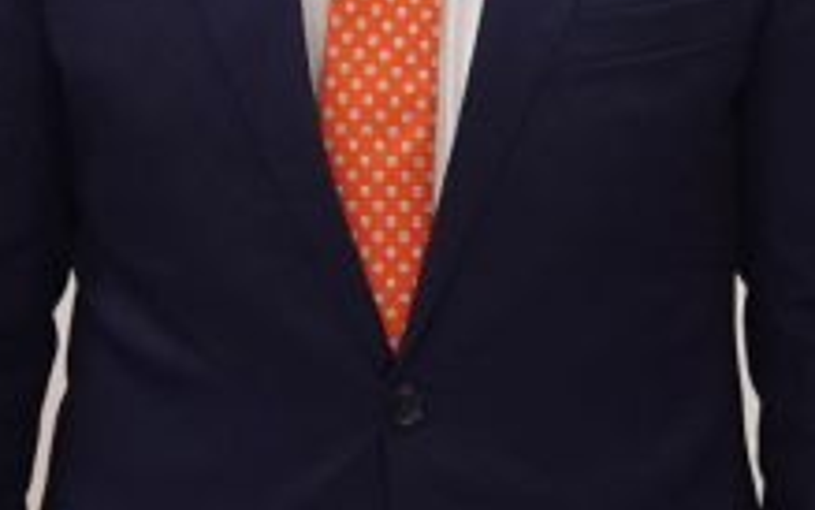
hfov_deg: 9.1
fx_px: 5110
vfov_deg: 5.7
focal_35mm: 230
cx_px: 305
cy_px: 52
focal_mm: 33
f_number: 3.5
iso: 2000
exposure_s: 1/125
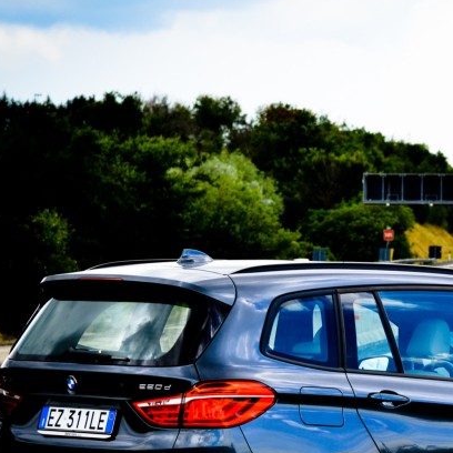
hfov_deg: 7.0
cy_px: 328
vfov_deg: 7.0
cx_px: 477
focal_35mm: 250
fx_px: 3701
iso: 100
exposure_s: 1/200
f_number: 7.1
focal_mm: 120
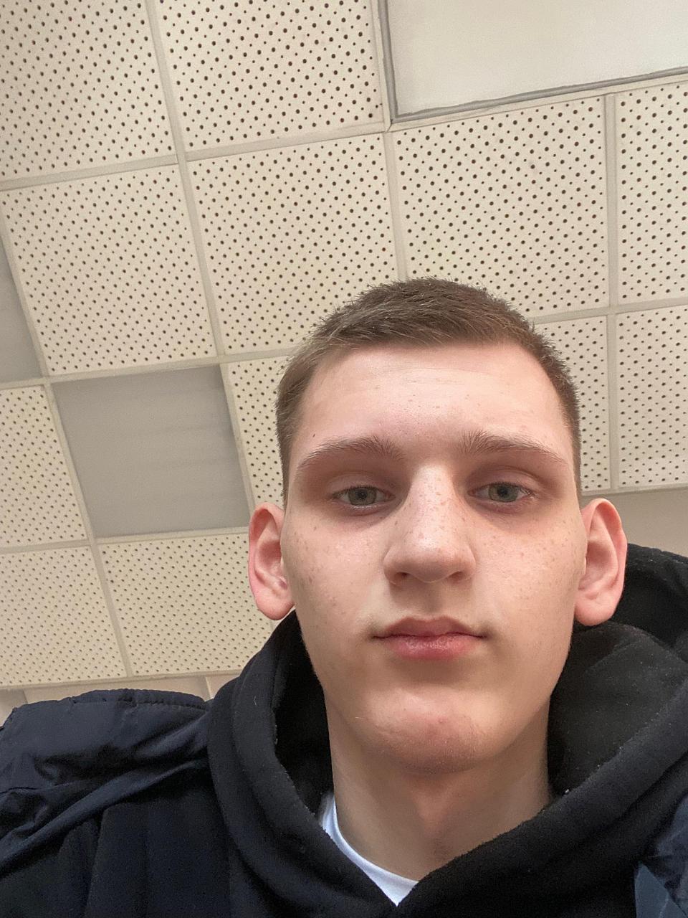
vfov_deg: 60.0
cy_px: 459
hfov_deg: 46.8
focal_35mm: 30
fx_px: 795
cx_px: 344
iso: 200
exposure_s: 1/50
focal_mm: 2.71
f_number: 2.2
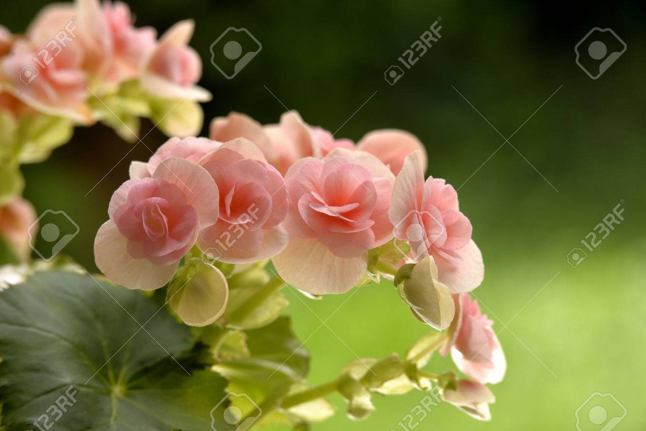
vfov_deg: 7.6
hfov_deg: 11.4
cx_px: 323
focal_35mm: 180
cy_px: 216
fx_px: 3230
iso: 100
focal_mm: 180
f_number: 8
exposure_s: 1/125
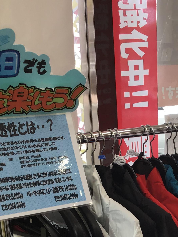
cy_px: 253
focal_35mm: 72
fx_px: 494
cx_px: 137
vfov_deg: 25.3
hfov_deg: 20.3
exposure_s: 1/60
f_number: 2.4
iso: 25
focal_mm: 3.3
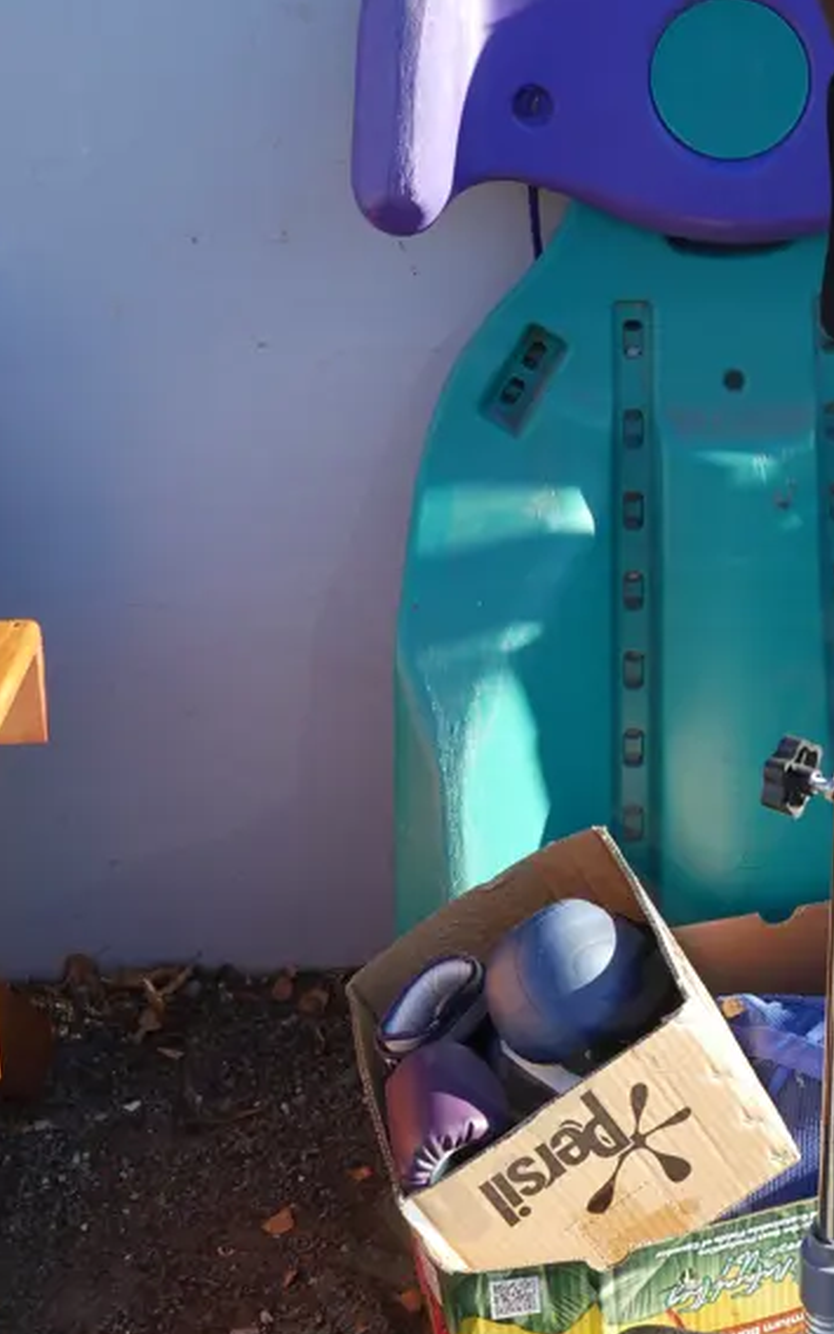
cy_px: 599
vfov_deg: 31.5
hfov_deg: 19.3
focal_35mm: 65
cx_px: 892
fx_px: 2364
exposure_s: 1/200
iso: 200
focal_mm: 17
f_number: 5
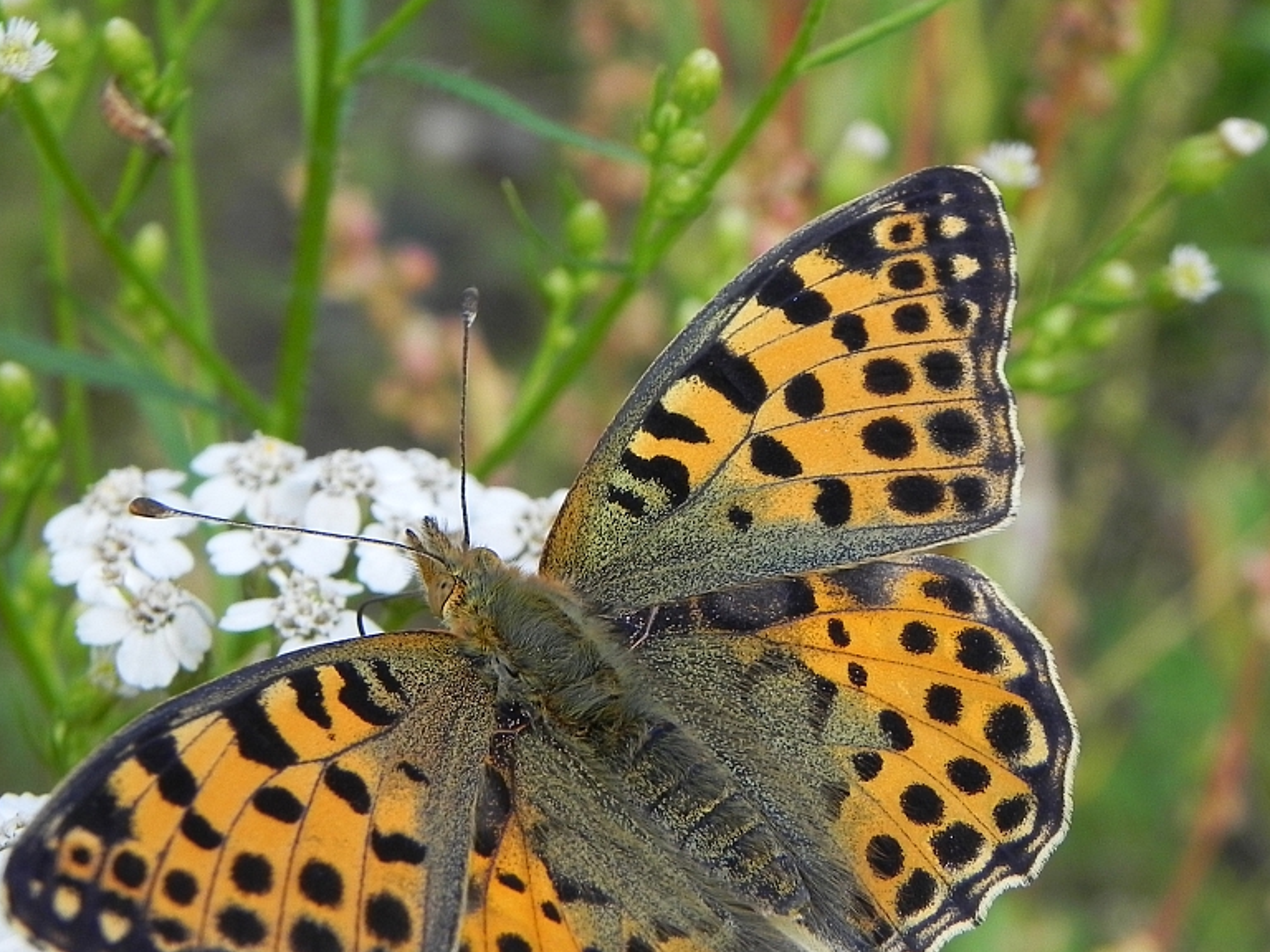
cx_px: 605
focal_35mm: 100
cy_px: 549
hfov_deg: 19.6
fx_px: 3669
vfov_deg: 14.8
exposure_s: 1/268
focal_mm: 13.4
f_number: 5.6
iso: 160
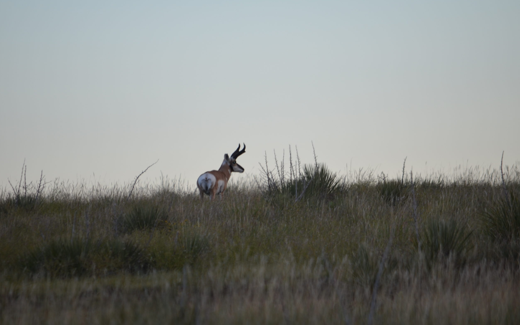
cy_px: 173
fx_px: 6604
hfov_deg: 4.5
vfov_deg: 2.8
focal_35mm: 466
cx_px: 262
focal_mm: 300
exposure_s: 1/125
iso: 200
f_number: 5.6
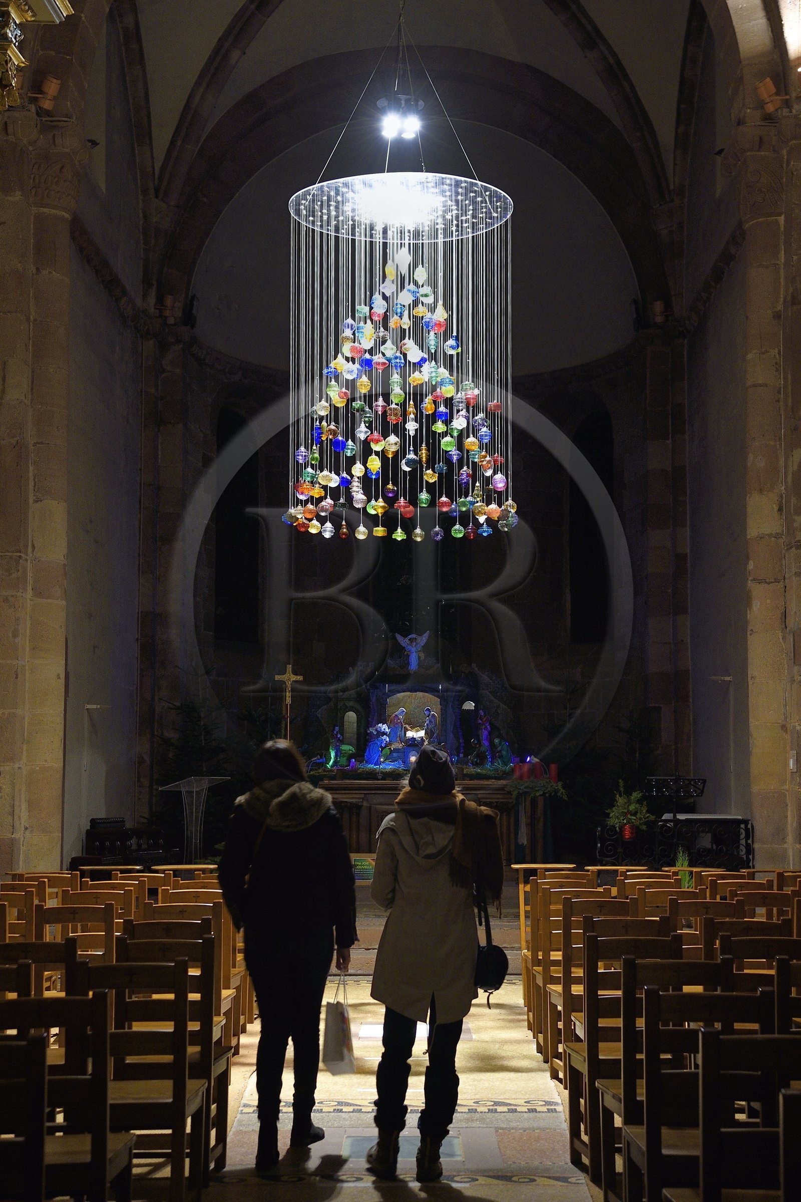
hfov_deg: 27.0
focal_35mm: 50
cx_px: 400
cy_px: 601
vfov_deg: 39.6
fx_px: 1669
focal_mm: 50
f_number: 5.6
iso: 1600
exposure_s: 1/20
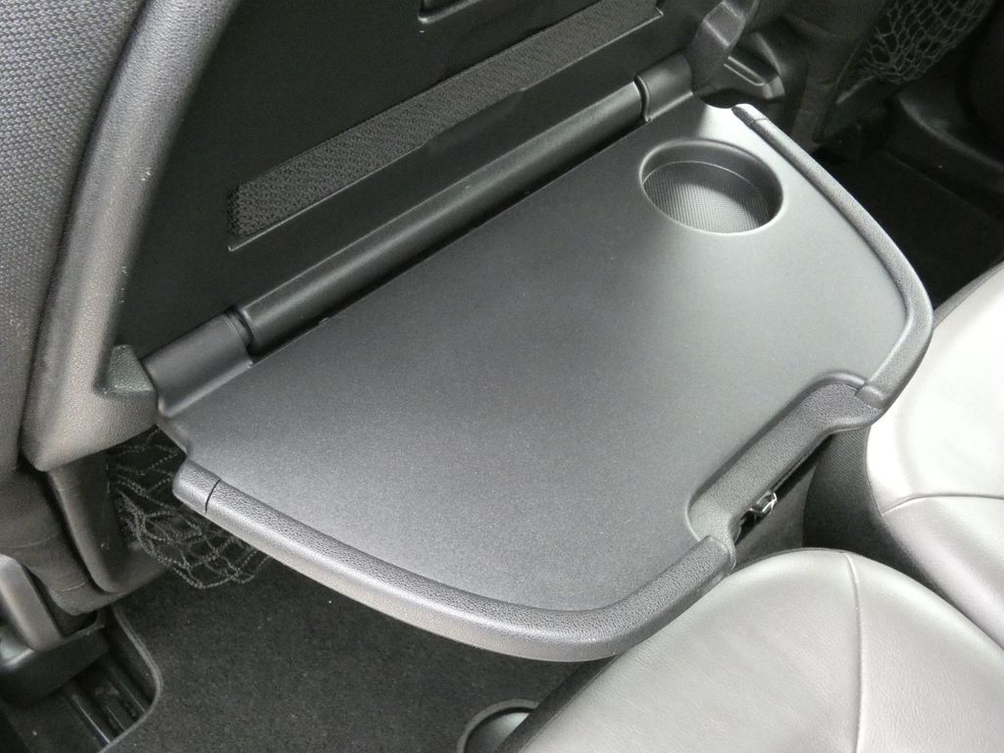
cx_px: 502
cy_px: 376
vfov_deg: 42.9
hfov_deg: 55.4
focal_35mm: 33
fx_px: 957
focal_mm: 6
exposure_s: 1/30
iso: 1600
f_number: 5.6
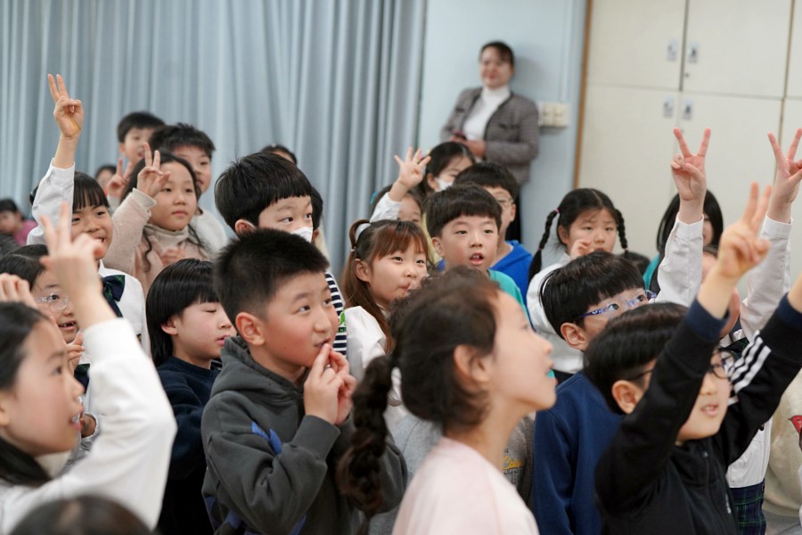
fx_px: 1559
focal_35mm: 70
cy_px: 268
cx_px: 401
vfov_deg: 19.5
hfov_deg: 28.8
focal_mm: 70
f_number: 4
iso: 1250
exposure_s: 1/160
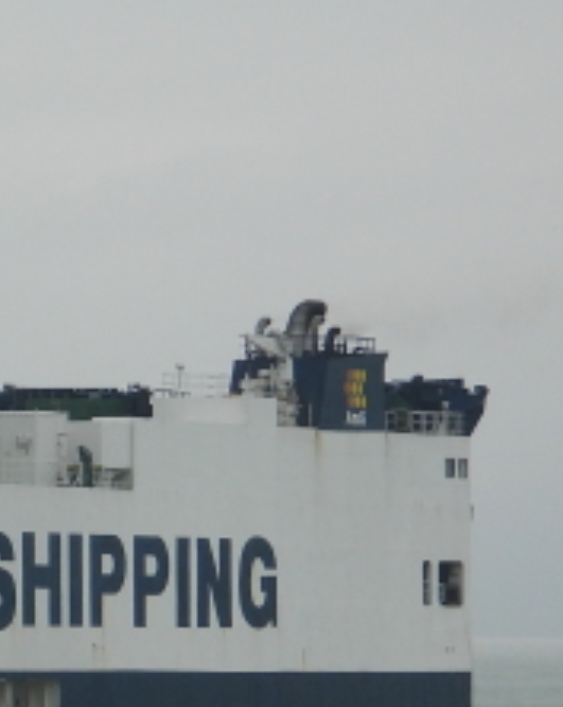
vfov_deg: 4.4
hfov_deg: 3.5
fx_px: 9183
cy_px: 510
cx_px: -604
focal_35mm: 440
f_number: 4
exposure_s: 1/500
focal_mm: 22.5
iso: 100
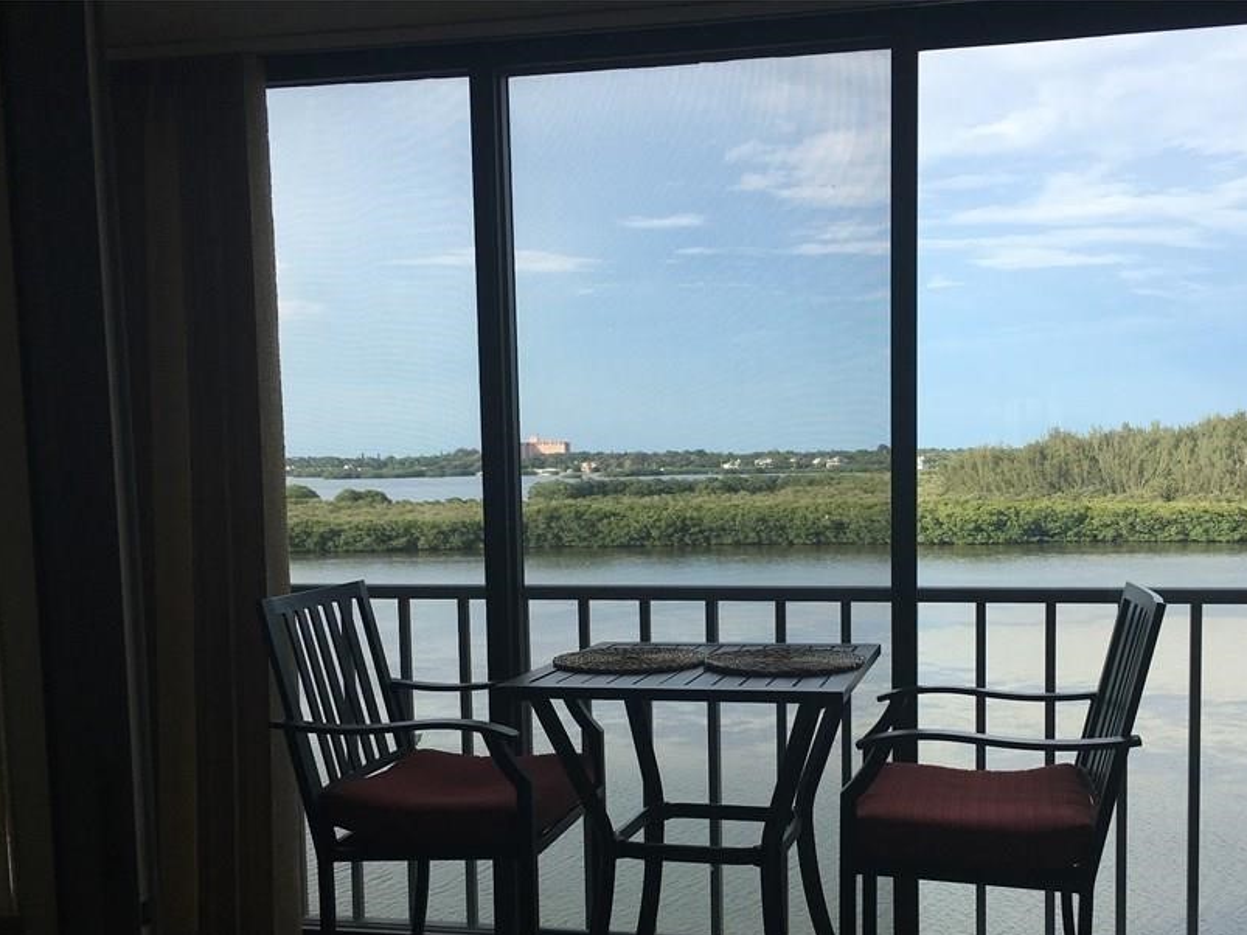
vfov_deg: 38.4
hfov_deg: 49.9
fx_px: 1333
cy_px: 595
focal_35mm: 37
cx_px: 741
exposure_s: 1/761
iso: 25
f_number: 2.2
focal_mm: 4.15
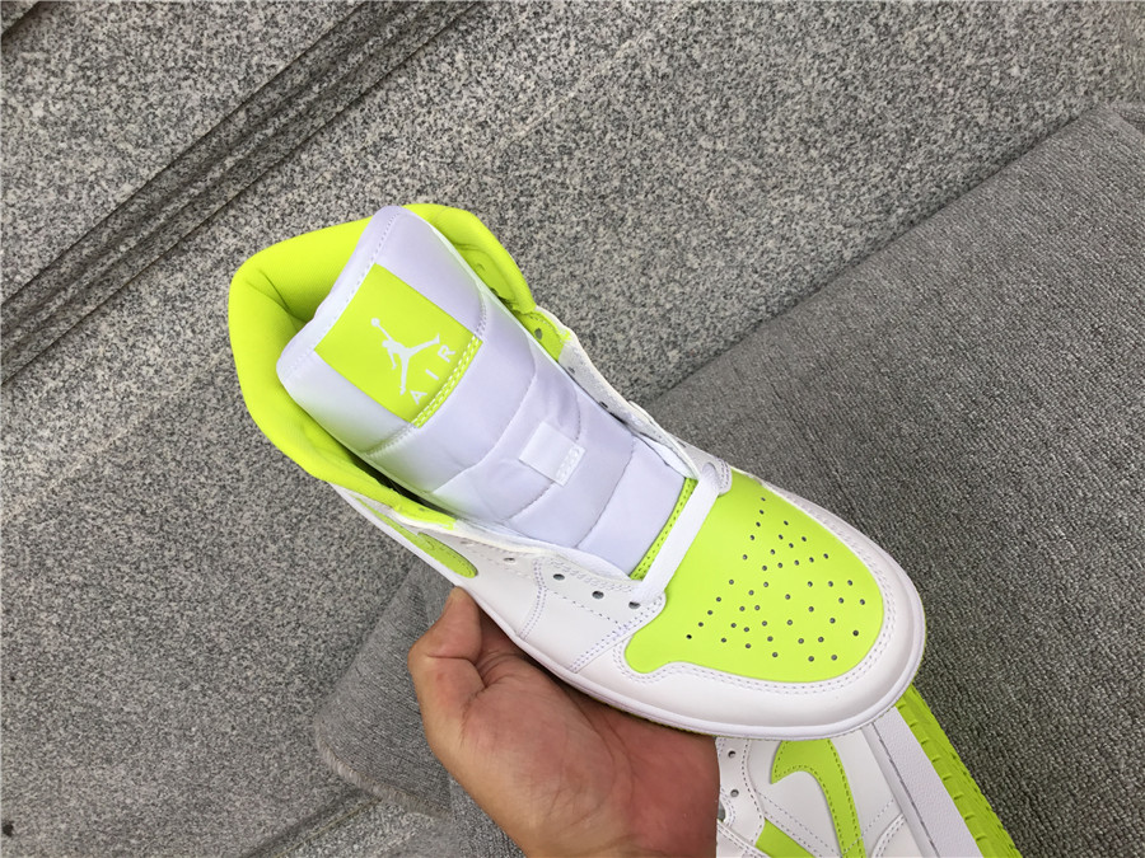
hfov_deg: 58.4
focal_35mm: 31
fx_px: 1025
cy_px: 429
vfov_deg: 45.4
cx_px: 572
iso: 25
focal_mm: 3.3
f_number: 2.4
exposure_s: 1/144
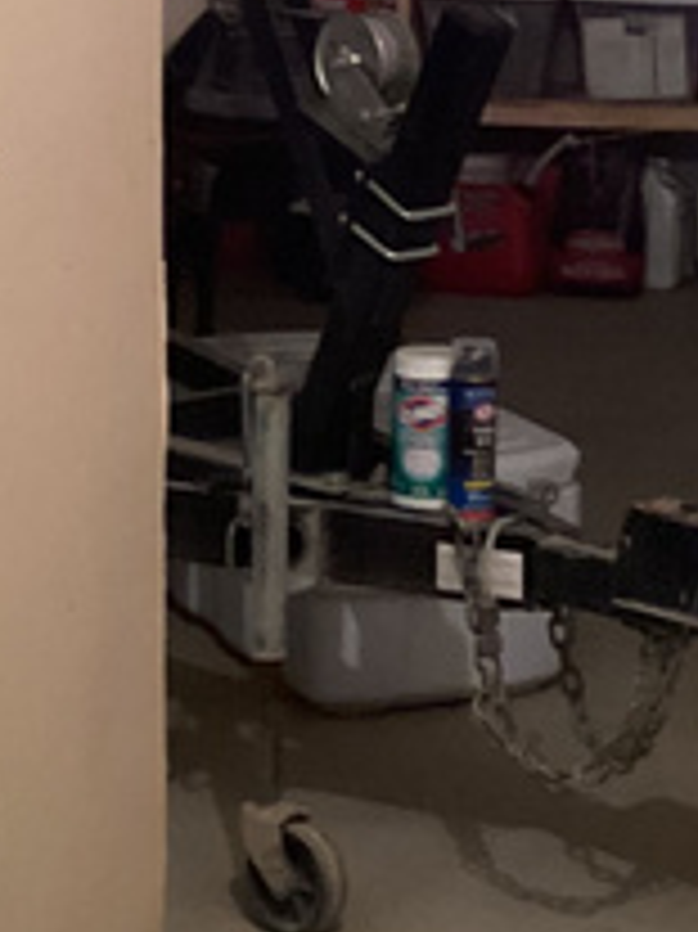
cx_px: 626
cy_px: 180
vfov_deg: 17.0
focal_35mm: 115
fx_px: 3095
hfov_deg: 12.8
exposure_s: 1/30
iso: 400
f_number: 2.4
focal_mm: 3.3
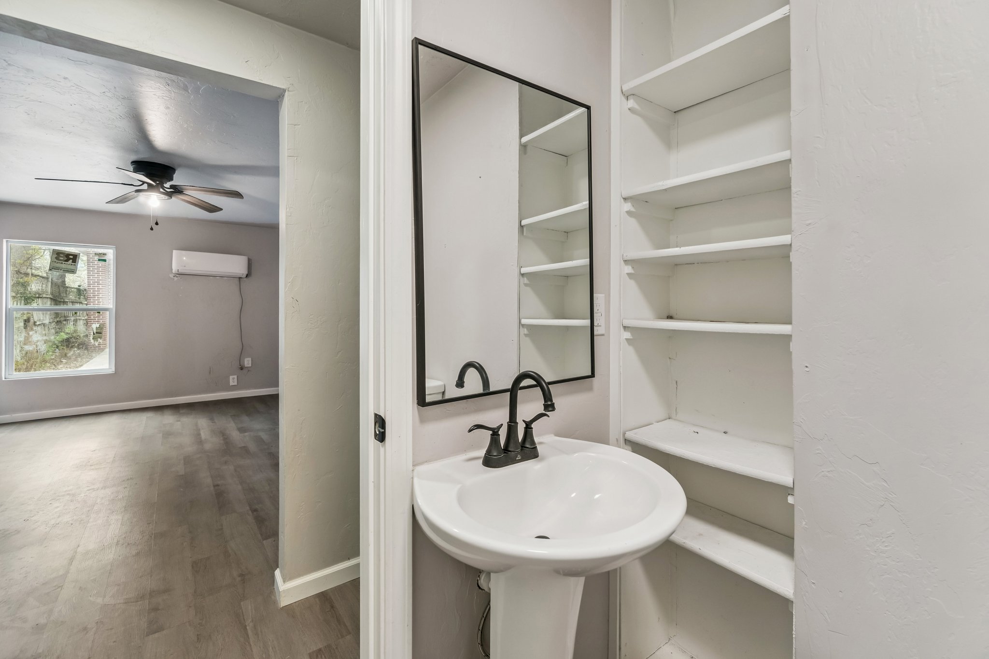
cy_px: 330
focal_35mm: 15
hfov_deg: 100.4
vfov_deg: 77.3
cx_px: 494
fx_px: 412
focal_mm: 10
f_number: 6.3
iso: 200
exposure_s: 1/25
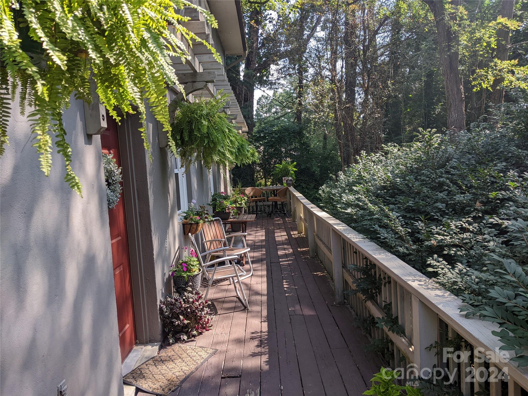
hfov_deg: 65.3
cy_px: 198
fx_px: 412
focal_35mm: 27
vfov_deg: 51.4
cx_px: 264
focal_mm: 4.44
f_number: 1.8
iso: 49
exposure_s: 1/522
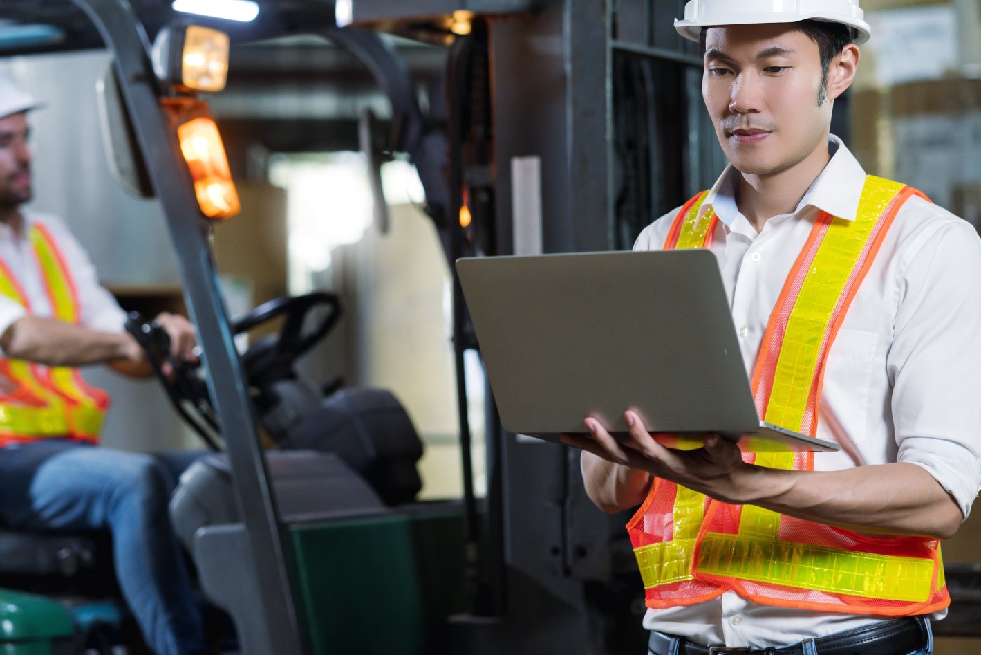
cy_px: 353
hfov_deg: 17.8
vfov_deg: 11.9
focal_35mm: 115
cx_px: 394
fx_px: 3135
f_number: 2.8
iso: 800
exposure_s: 1/160
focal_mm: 85
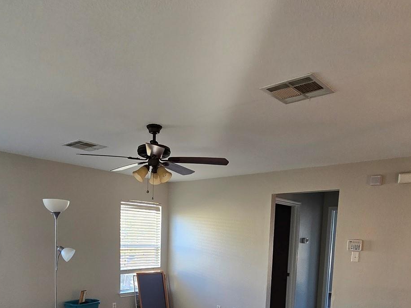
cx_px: 187
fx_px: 344
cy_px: 284
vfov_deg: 43.5
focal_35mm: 29
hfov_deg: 61.5
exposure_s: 1/60
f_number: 2.2
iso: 160
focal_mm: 2.2
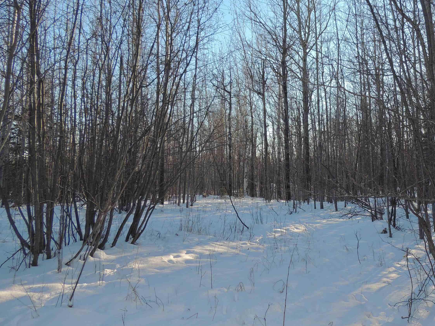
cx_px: 298
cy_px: 125
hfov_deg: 54.0
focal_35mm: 33
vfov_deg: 42.7
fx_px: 415
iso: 100
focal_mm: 4.3
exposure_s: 1/500
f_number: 3
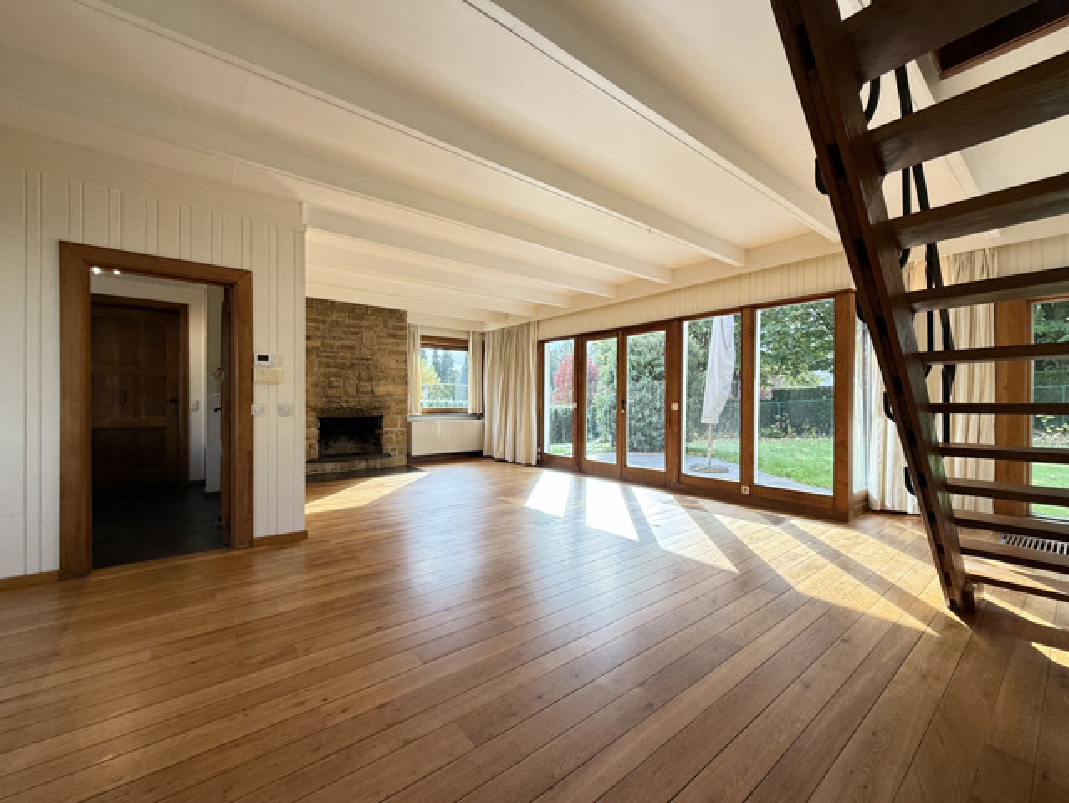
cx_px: 534
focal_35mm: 14
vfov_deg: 85.7
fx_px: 433
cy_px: 402
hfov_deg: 102.0
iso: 64
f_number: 2.2
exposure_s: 1/116
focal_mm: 2.22
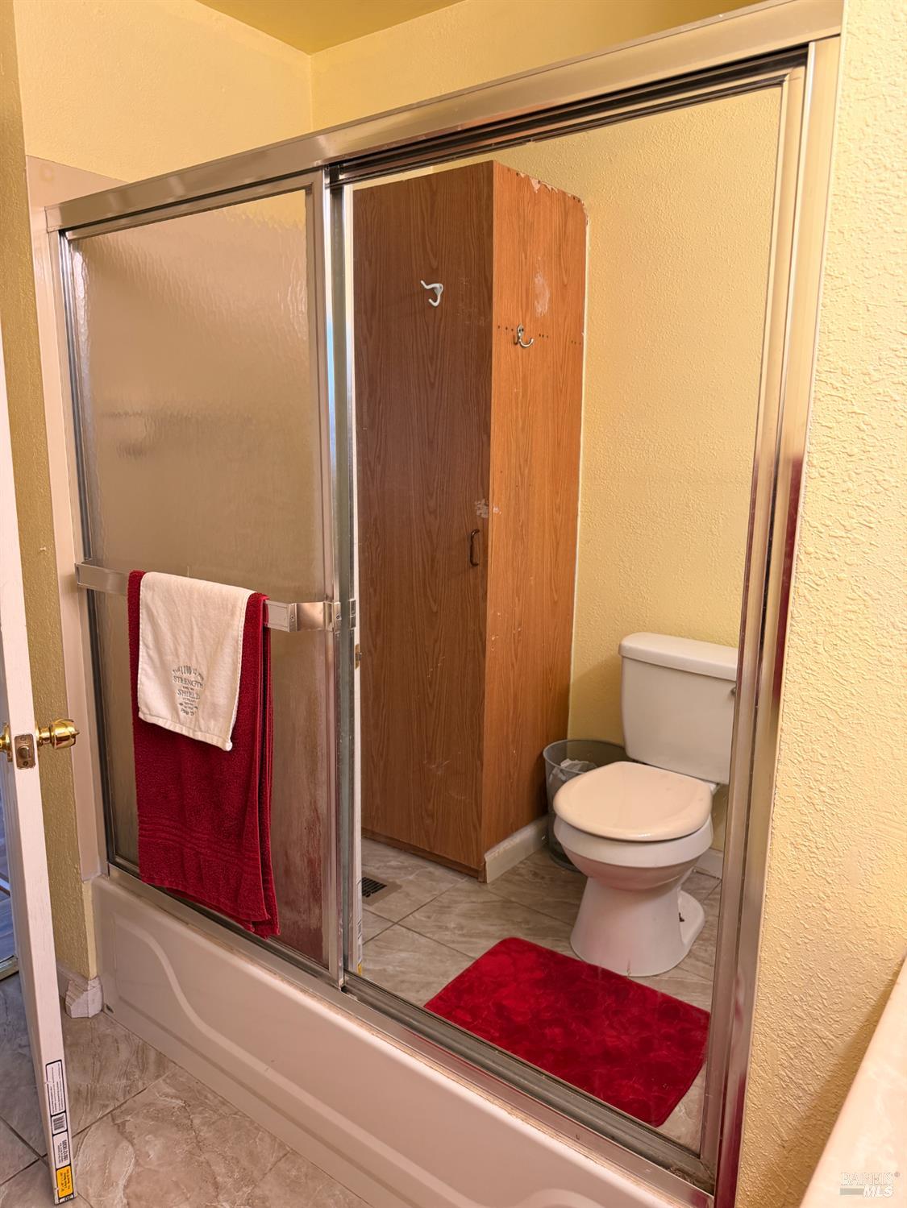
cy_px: 604
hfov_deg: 56.8
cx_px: 454
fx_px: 838
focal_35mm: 24
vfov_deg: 71.6
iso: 200
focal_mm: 6.76
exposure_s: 1/120
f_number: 1.78
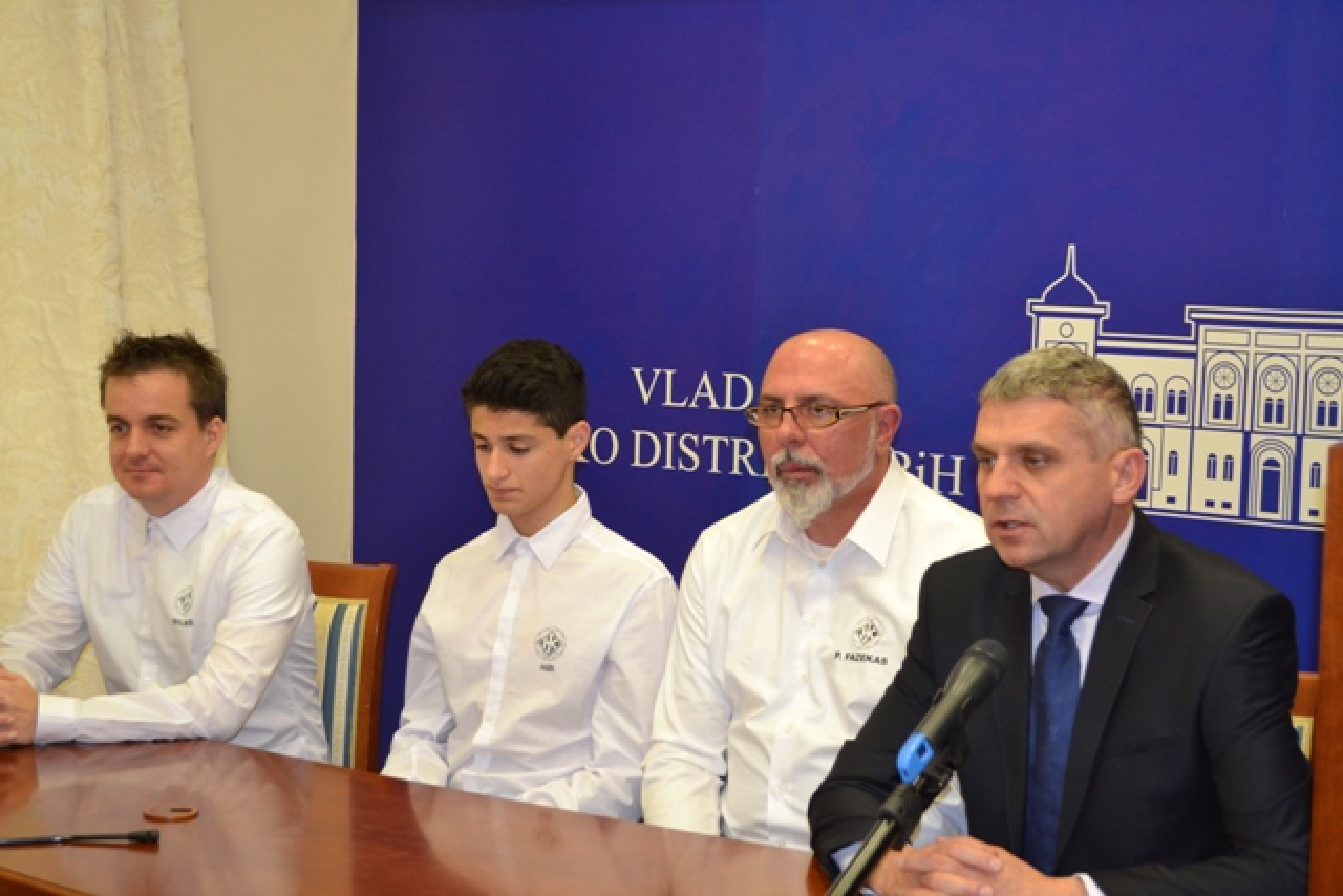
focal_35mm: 57
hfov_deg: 35.0
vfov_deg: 23.8
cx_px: 672
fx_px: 2127
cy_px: 448
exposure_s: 1/60
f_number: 5
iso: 1100
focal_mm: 38
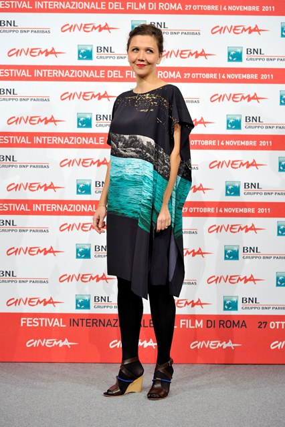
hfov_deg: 18.2
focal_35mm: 75
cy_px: 214
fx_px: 892
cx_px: 142
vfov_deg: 27.0
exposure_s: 1/250
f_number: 4
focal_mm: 75
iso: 1250
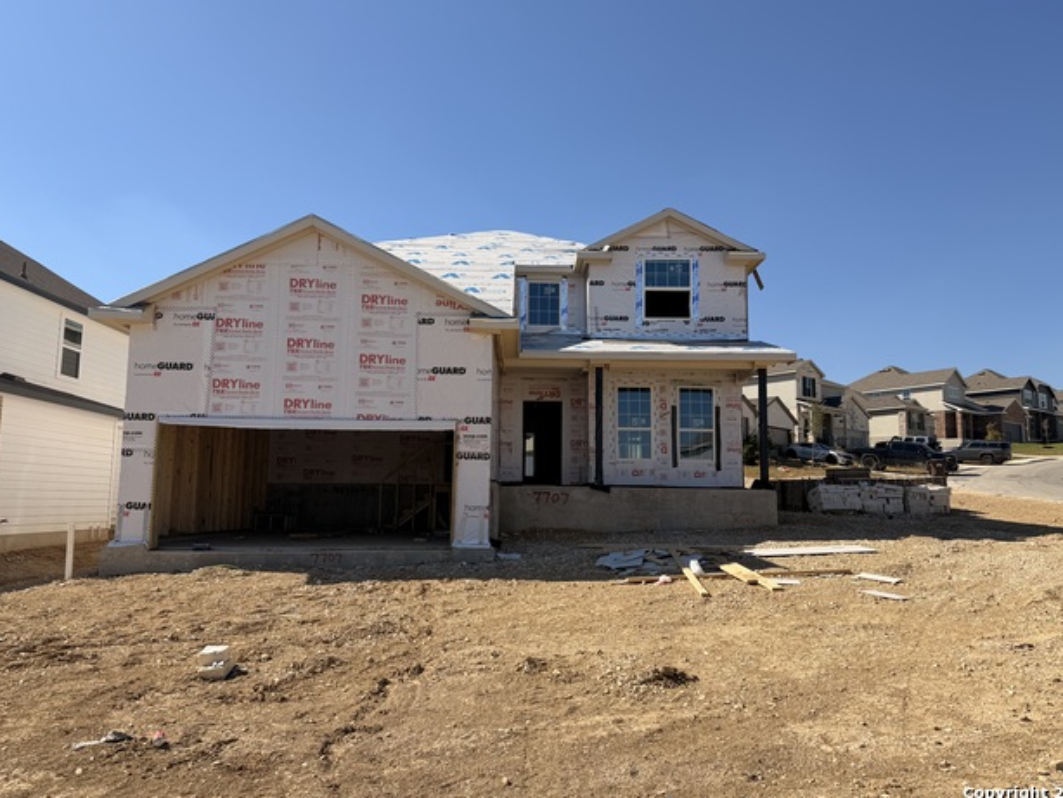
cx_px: 547
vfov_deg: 54.9
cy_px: 409
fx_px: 768
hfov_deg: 69.4
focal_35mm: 25
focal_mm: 6.76
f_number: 1.78
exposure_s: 1/6173
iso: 80
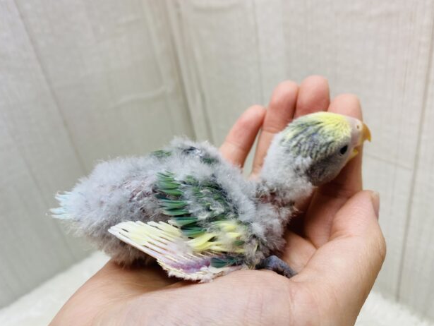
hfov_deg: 67.3
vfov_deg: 53.1
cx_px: 222
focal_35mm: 26
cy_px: 158
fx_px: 326
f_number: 1.8
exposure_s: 1/100
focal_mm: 4.25
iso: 80
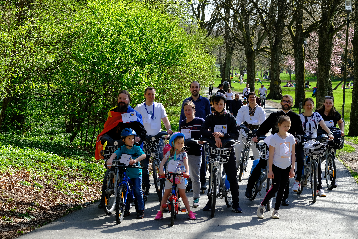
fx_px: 746
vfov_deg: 18.2
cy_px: 120
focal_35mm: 75
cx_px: 179
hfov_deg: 27.0
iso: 320
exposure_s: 1/250
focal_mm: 50
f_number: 6.4
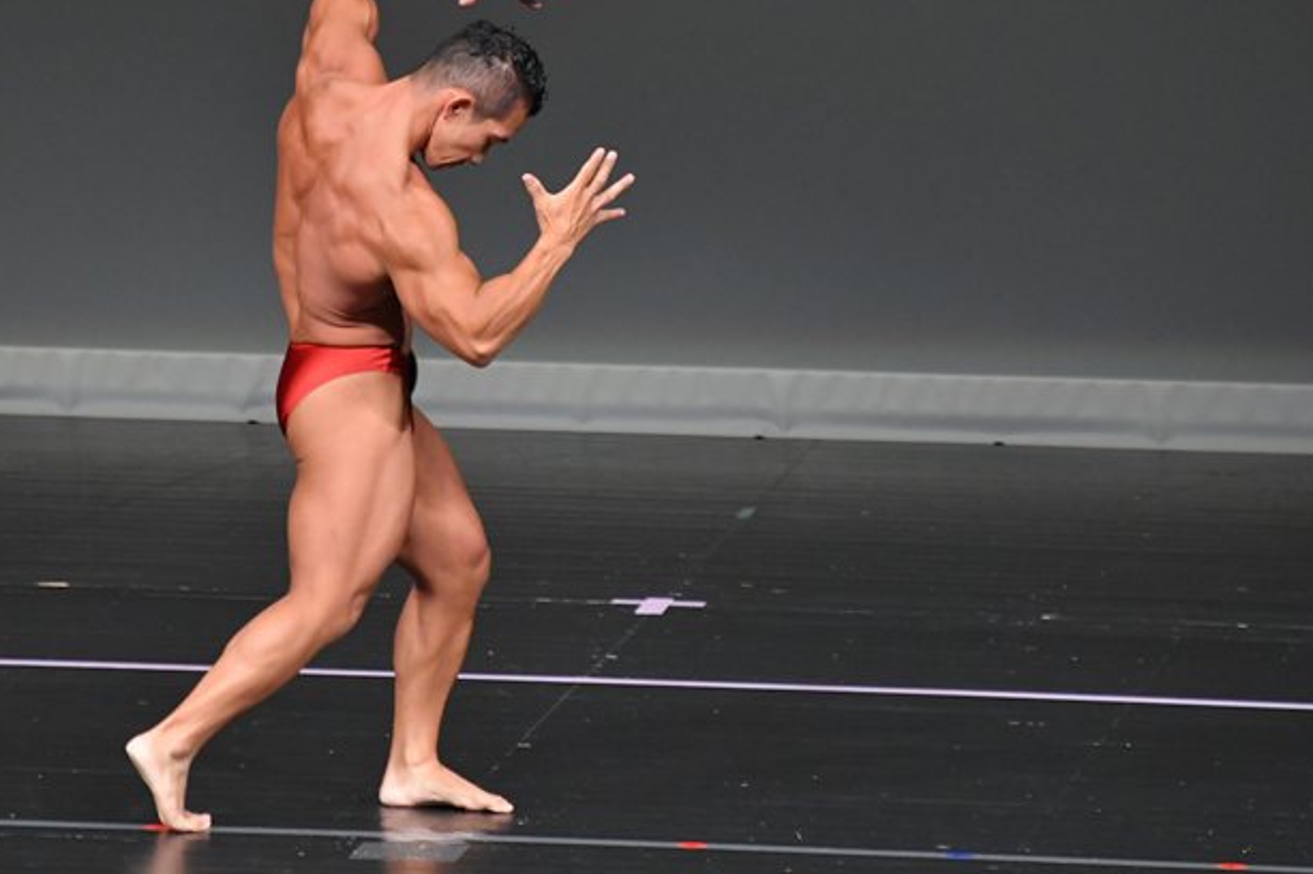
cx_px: 543
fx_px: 20741
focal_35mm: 569
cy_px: 401
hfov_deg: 3.6
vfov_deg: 2.4
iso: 4000
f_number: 5.6
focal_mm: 300
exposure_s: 1/400
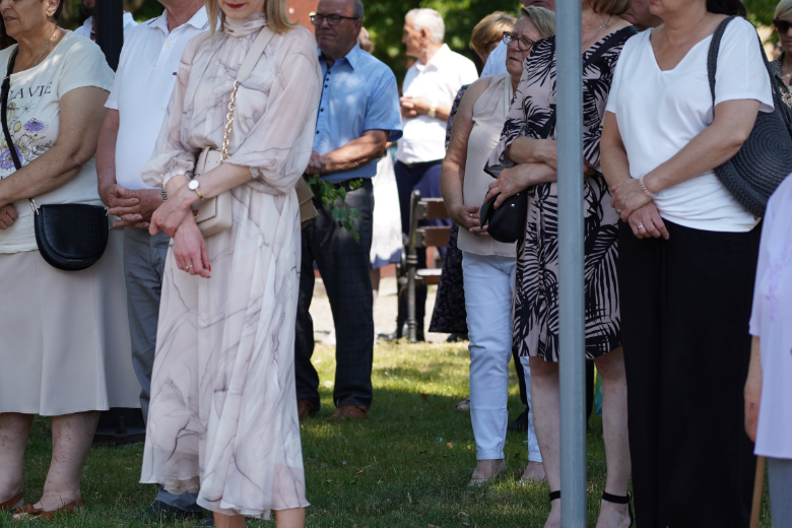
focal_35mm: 175
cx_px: 288
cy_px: 251
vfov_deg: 7.8
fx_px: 3850
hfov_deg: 11.7
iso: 100
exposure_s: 1/320
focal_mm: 105
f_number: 4
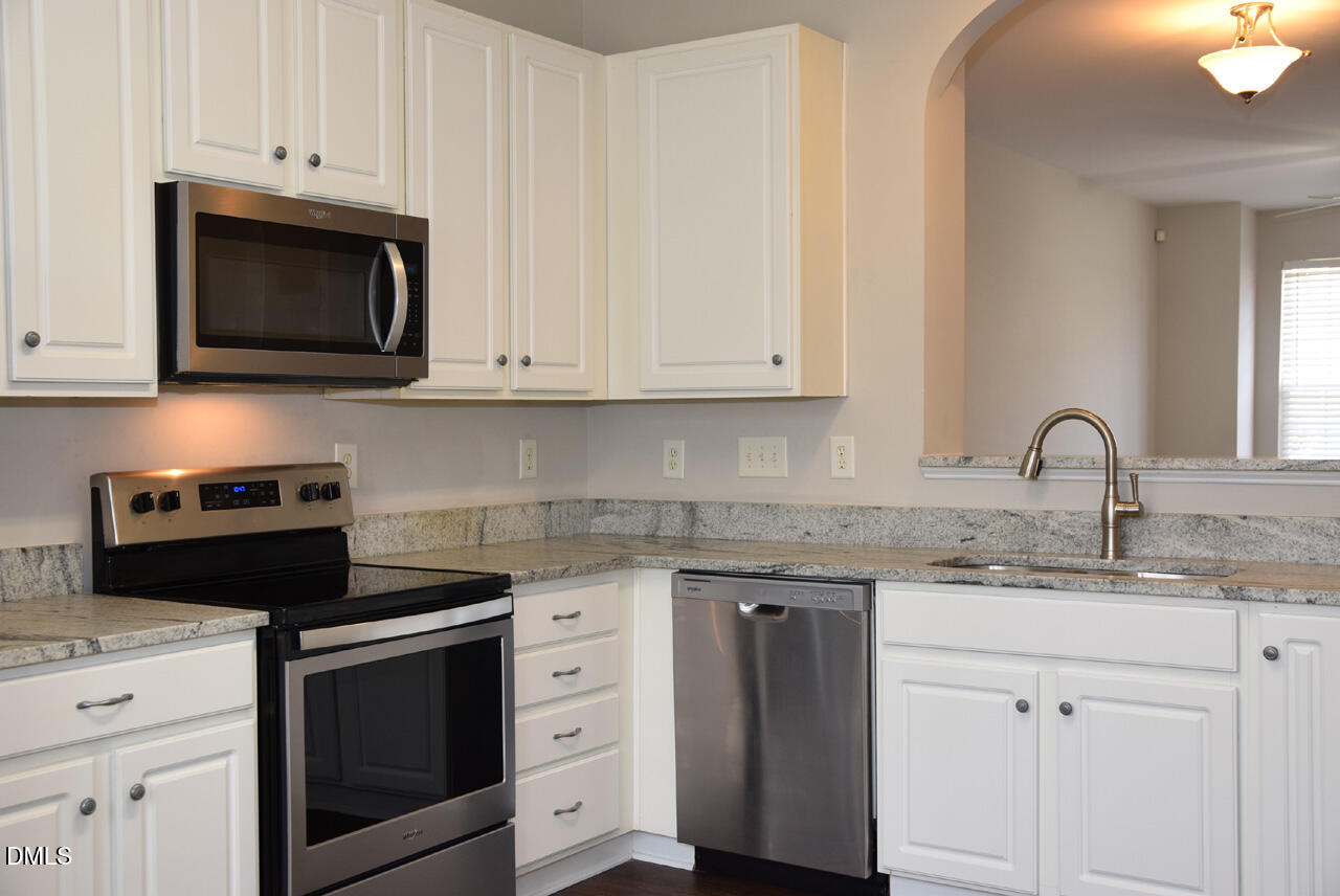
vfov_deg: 34.3
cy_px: 448
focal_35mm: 39
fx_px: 1453
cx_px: 670
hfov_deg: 49.5
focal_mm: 26
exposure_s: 1/60
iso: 640
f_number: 4
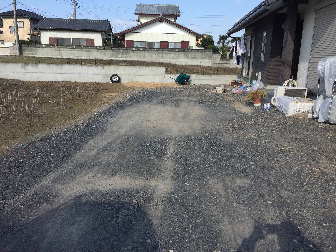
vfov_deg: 48.2
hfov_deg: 61.7
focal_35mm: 29
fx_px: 281
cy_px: 126
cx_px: 168
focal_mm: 4.15
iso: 32
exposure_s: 1/1522
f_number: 2.2
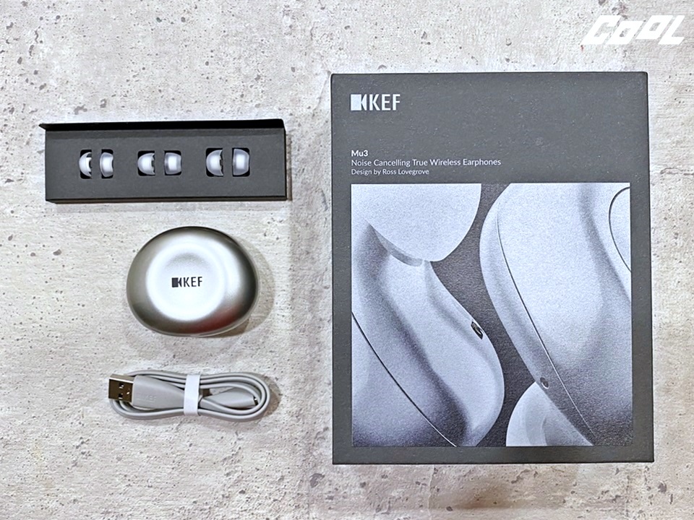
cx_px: 347
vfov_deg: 53.1
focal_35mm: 26
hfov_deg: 67.3
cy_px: 260
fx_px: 521
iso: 200
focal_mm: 4.25
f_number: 1.8
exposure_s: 1/60
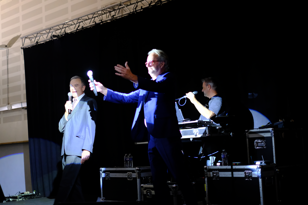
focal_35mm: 53
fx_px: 453
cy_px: 102
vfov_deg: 25.5
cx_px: 154
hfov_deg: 37.5
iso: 3200
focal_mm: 35
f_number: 1.4
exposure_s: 1/280
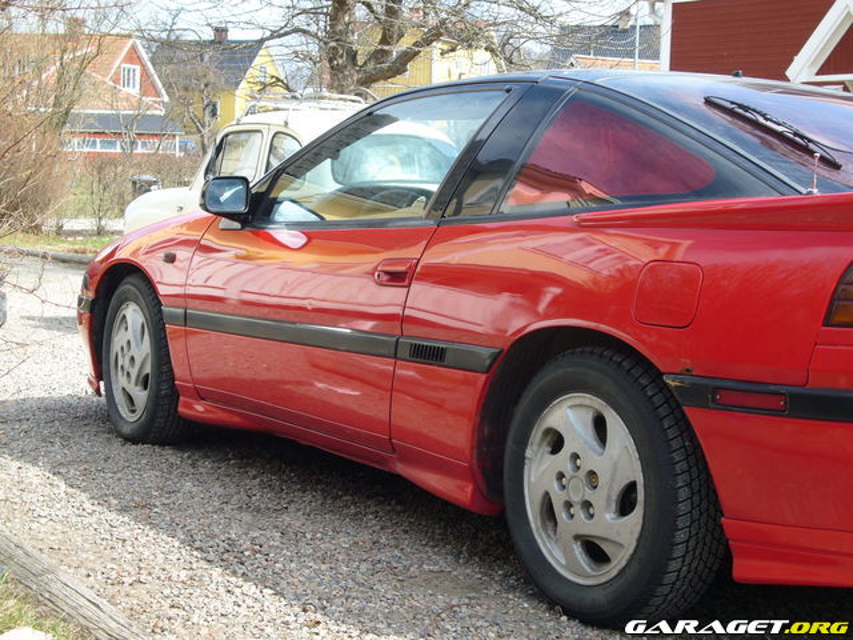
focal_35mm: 68
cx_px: 426
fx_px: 1676
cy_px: 320
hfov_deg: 28.6
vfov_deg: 21.6
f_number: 4.3
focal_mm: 11.2
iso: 80
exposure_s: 1/200
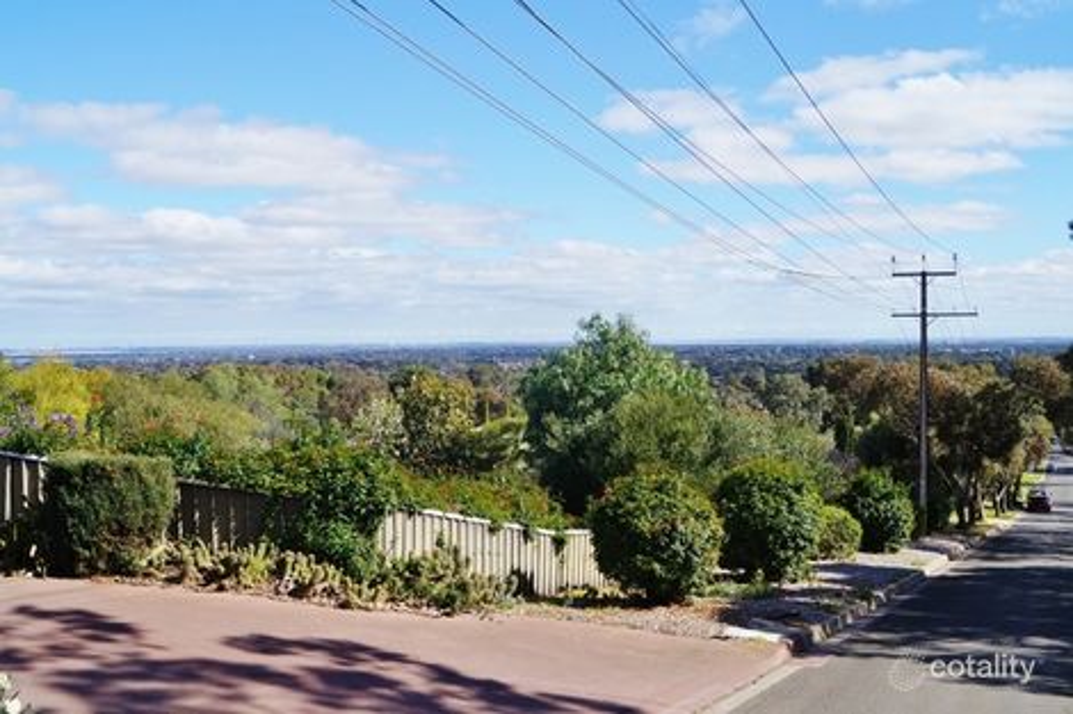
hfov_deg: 57.2
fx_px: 983
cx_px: 536
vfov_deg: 39.9
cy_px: 357
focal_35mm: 33
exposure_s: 1/160
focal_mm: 22
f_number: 13
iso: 100
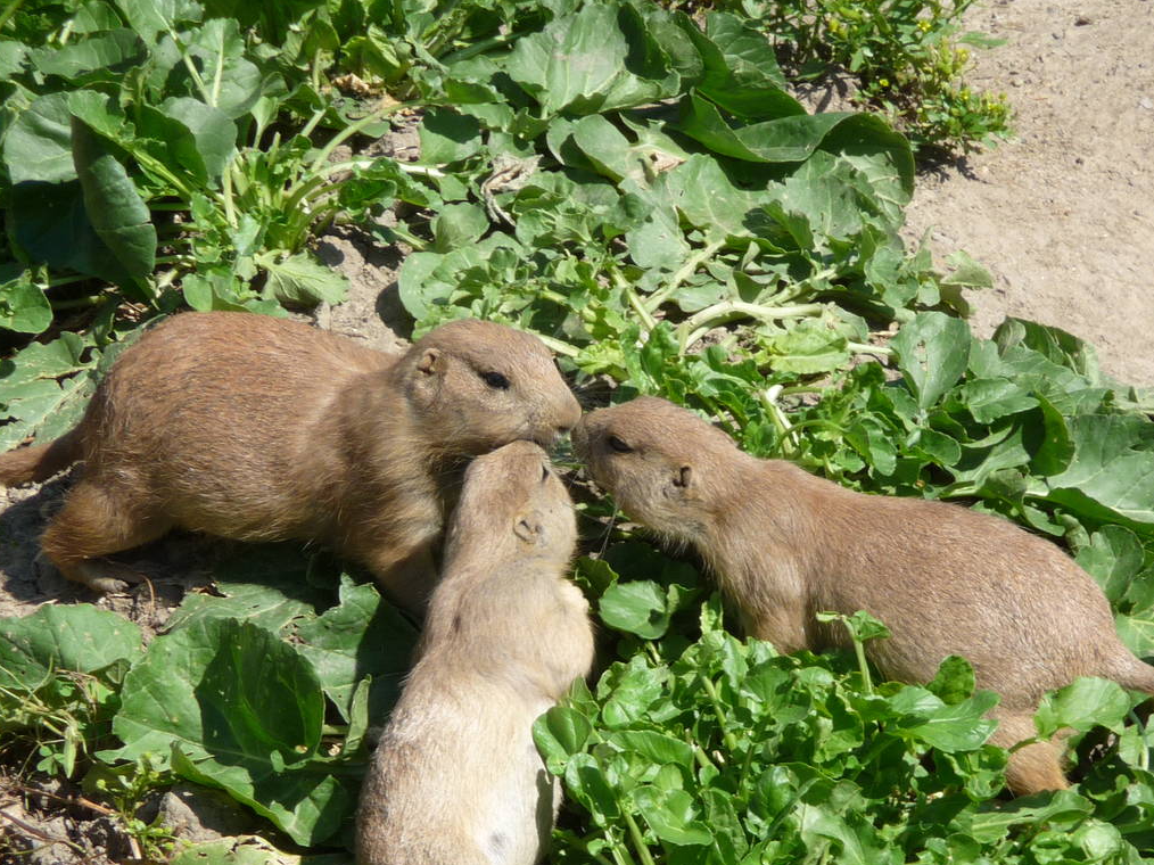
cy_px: 626
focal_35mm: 442
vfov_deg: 3.4
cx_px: 643
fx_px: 14732
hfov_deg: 4.5
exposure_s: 1/400
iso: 100
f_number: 4.9
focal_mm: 47
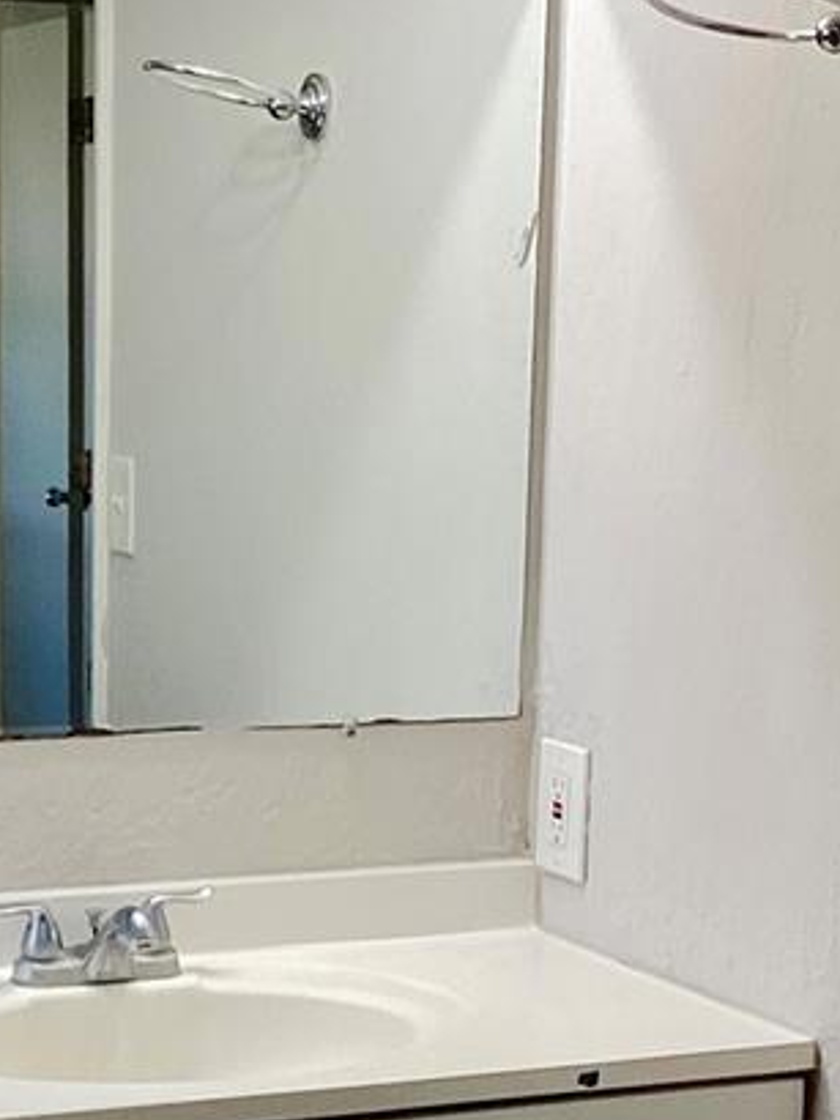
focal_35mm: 91
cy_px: 756
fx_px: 2943
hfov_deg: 16.0
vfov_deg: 21.4
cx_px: 68
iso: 50
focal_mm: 3.3
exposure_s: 1/60
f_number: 2.4
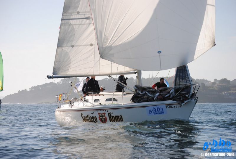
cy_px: 80
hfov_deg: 16.6
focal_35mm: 123
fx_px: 808
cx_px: 118
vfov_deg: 11.2
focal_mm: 82
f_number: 5.6
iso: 100
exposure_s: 1/640
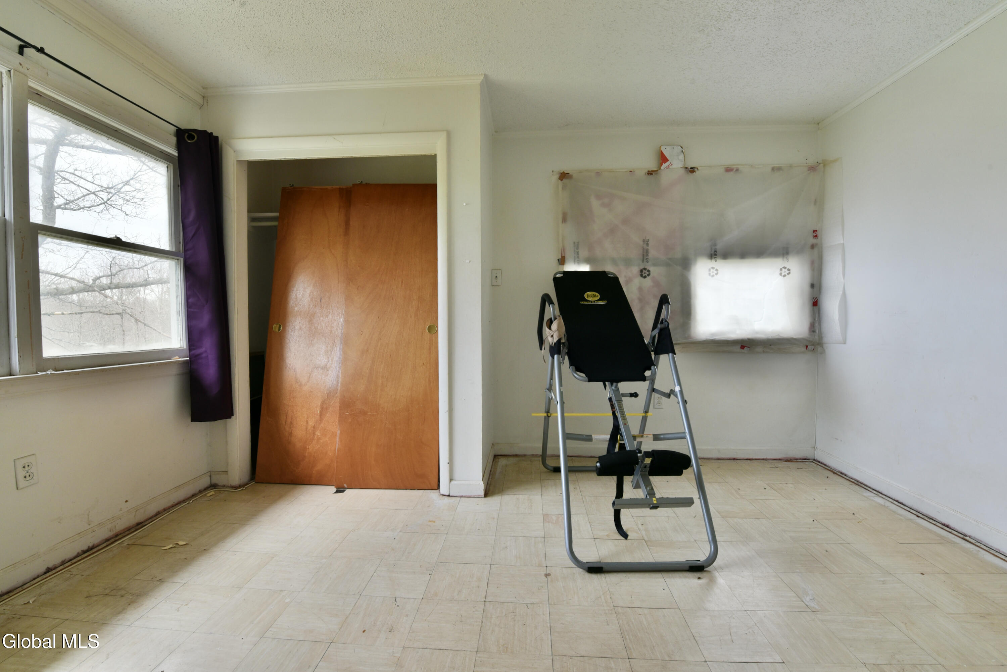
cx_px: 504
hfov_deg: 104.2
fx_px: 392
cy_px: 336
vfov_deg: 81.3
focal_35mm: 14
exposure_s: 1/25
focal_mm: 14
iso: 800
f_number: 11
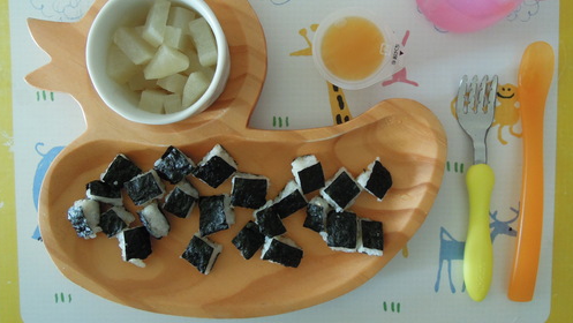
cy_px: 121
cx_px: 283
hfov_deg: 69.8
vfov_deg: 42.6
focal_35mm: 27
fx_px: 410
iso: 400
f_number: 2.8
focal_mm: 4.3
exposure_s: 1/20
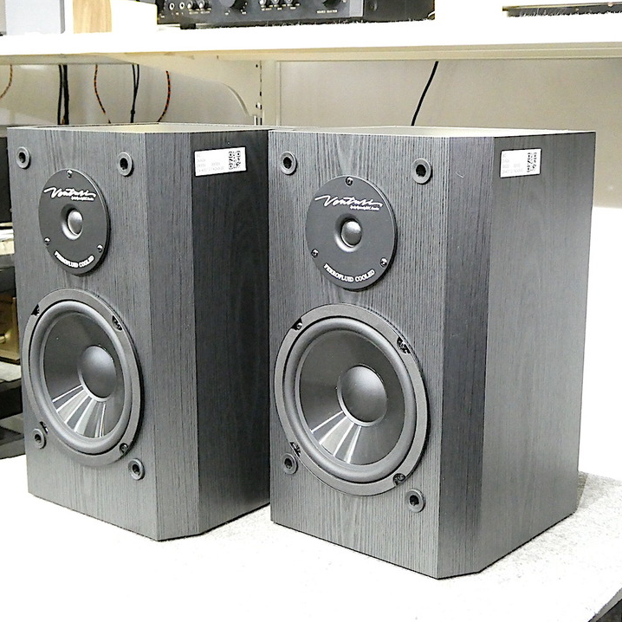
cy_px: 311
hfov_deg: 32.8
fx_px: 1057
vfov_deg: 32.8
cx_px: 307
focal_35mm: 52
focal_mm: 7.8
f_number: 4.7
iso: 1600
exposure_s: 1/10
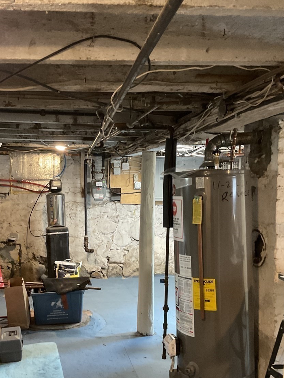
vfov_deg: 46.7
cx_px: 104
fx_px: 438
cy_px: 211
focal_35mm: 40
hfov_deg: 35.7
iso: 250
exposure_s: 1/40
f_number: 1.8
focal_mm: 3
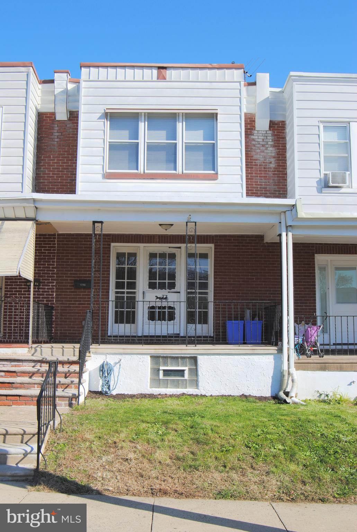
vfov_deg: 49.5
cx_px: 178
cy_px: 266
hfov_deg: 34.4
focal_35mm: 39
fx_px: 577
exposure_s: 1/320
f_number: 9
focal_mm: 26
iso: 100
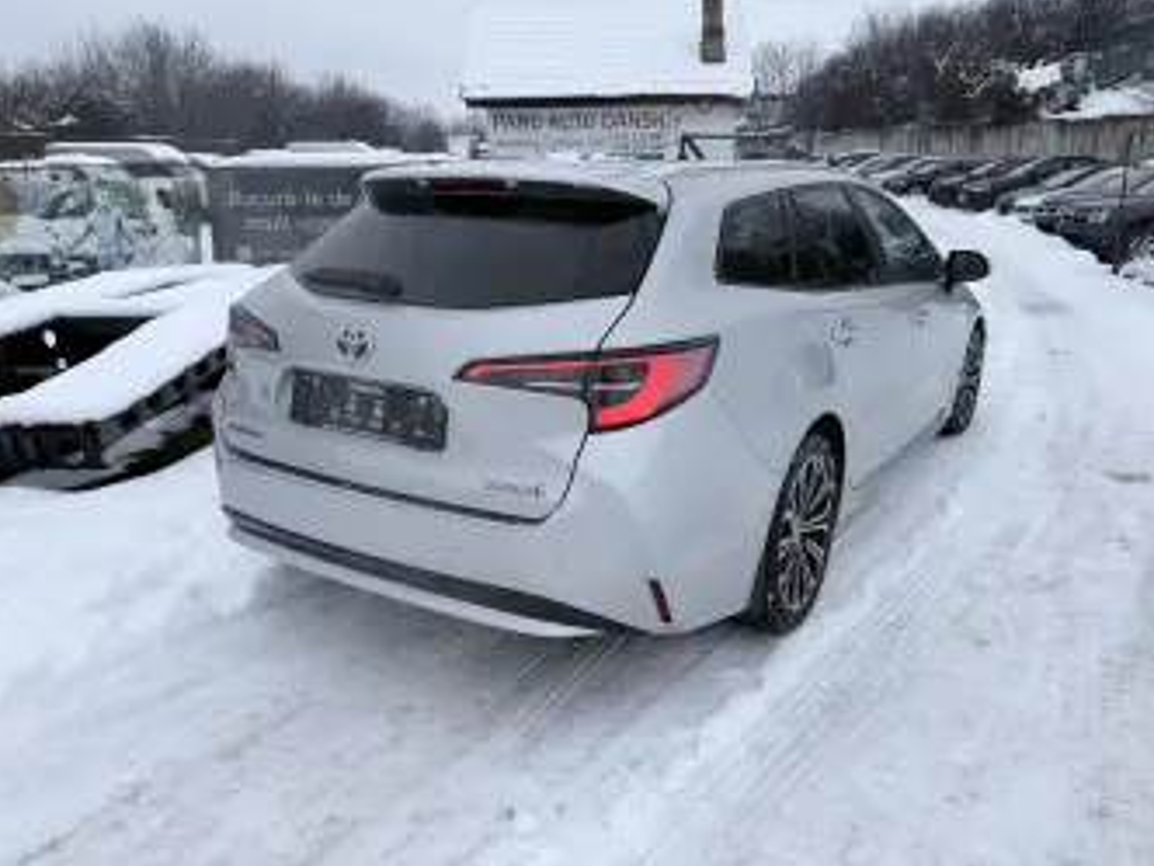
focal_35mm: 26
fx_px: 867
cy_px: 400
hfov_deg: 67.2
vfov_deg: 53.0
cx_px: 615
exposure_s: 1/1618
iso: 80
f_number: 1.78
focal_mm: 6.76
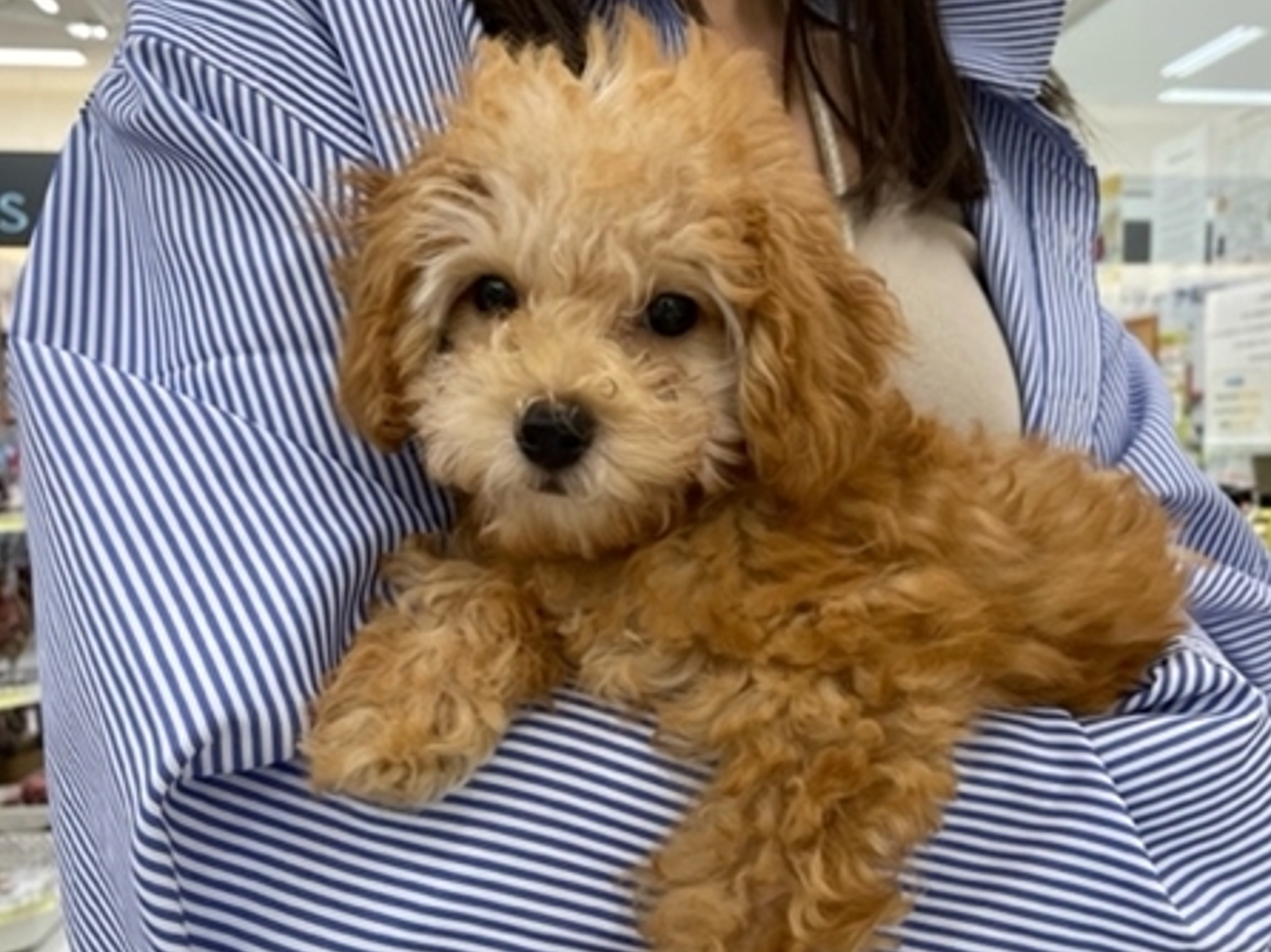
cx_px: 727
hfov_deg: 52.5
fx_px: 1284
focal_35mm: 35
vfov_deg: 40.5
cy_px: 573
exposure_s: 1/120
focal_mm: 4.2
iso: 100
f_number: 1.6
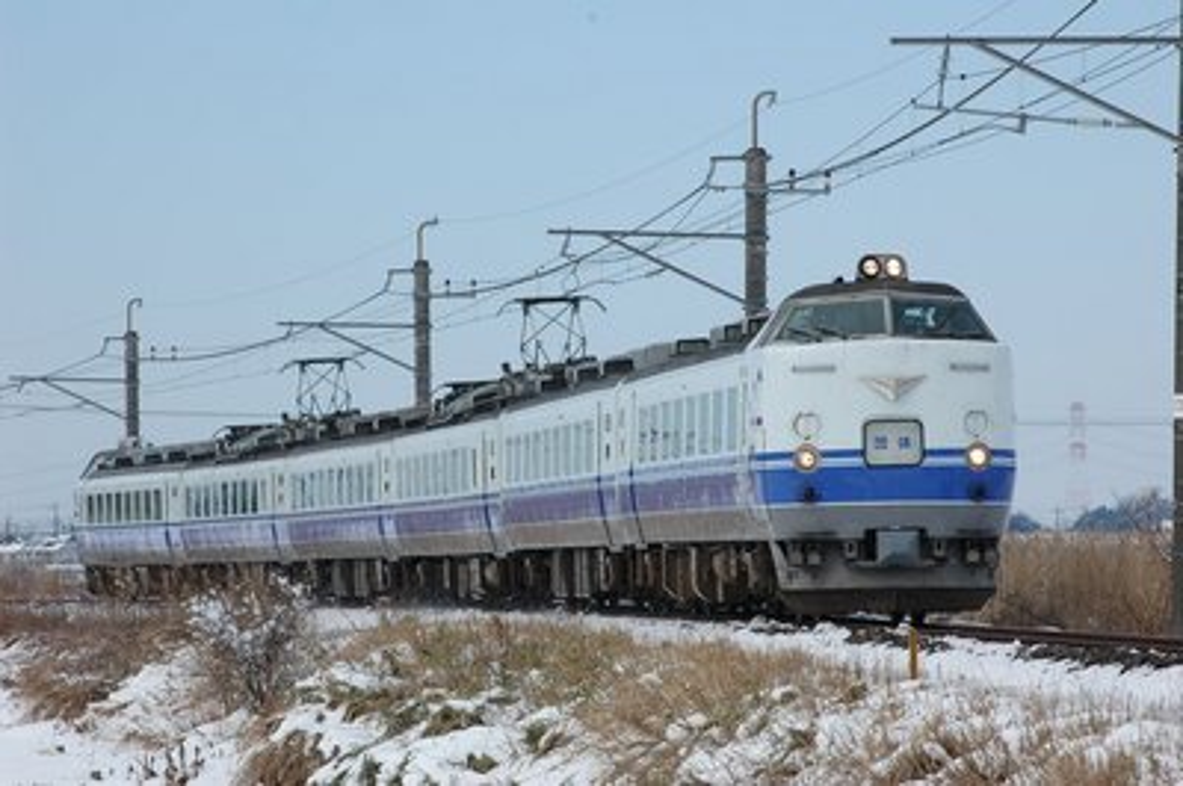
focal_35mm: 255
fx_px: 8372
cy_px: 393
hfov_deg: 8.1
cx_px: 592
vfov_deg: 5.4
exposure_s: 1/400
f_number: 10
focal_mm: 170
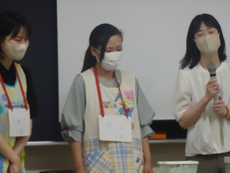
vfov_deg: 3.9
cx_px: 122
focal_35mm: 378
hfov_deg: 5.2
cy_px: 78
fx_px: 2511
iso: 1250
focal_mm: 51
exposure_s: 1/125
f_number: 6.3
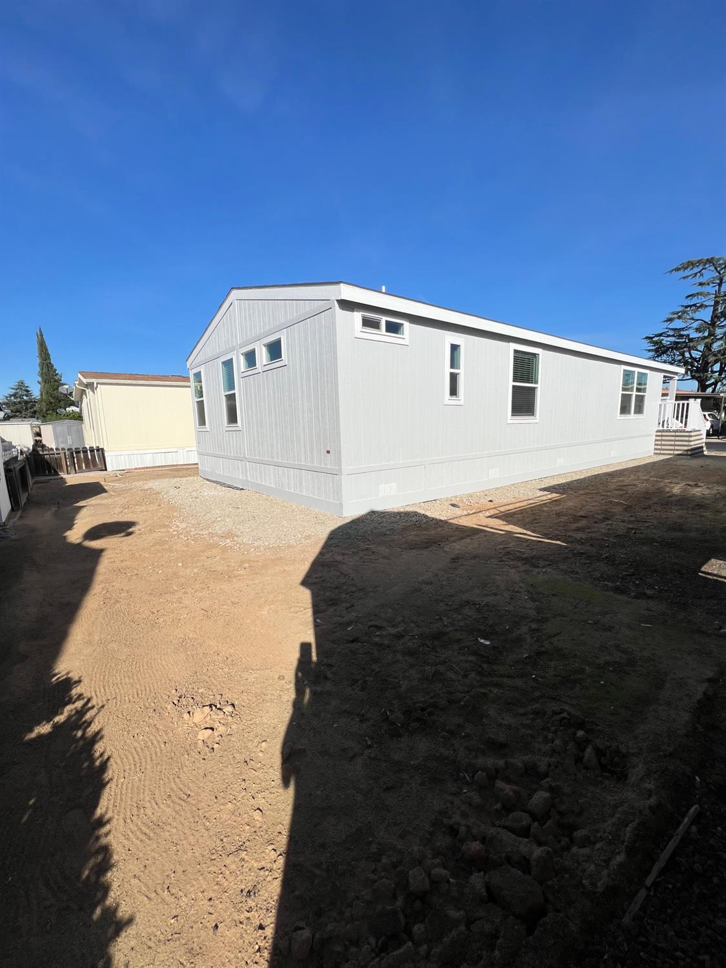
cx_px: 363
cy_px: 484
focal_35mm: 13
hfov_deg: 89.9
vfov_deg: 106.2
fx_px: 364
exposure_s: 1/4065
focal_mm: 1.57
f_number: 1.8
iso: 32
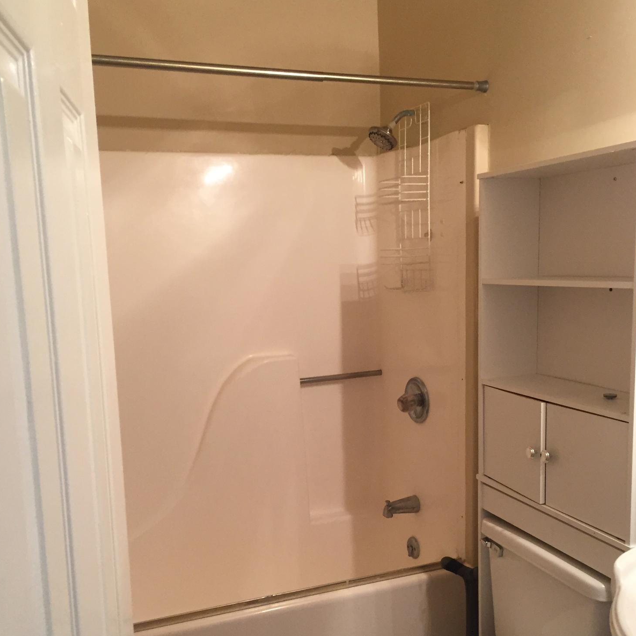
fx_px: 728
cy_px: 371
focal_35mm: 35
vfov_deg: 47.0
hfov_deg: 47.2
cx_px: 320
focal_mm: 4.15
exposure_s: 1/30
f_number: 2.2
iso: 100
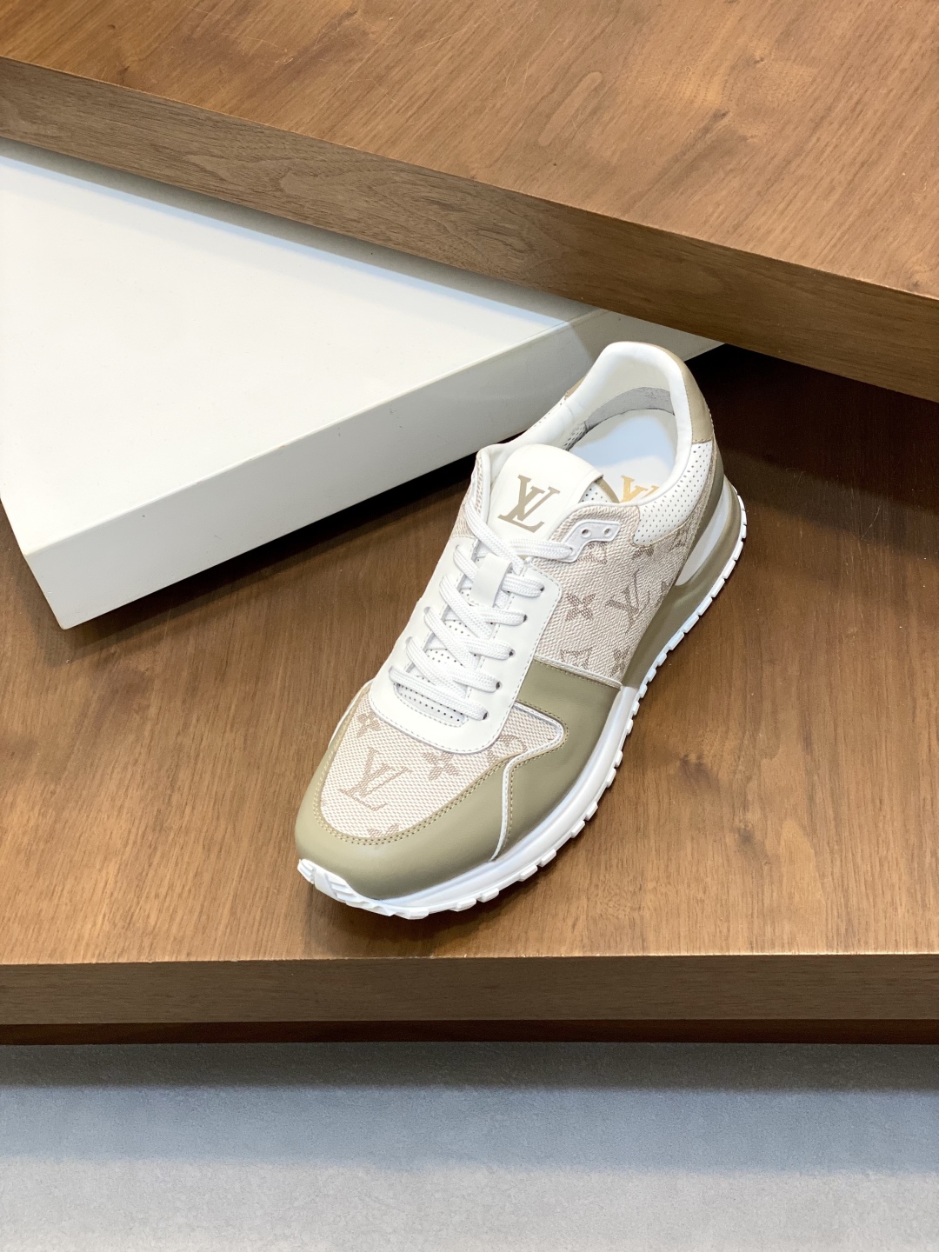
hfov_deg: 28.0
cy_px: 626
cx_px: 470
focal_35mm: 52
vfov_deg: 36.8
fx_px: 1881
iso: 50
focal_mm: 6
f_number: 2
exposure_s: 1/100
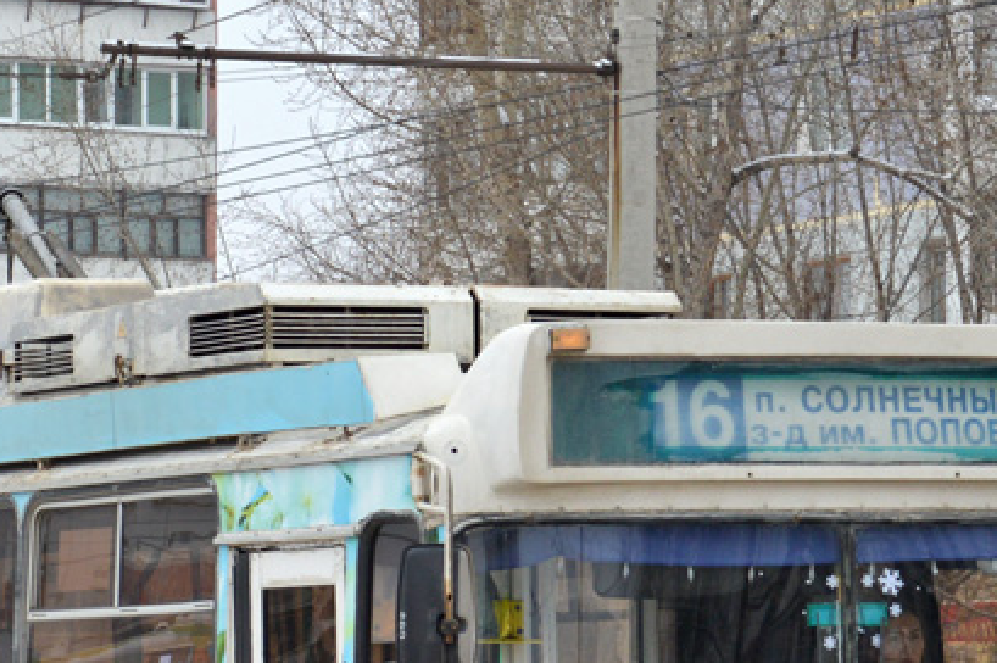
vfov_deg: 7.4
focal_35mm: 185
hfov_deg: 11.1
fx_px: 5119
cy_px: 570
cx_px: 314
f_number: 6.3
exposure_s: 1/320
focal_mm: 42
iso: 200
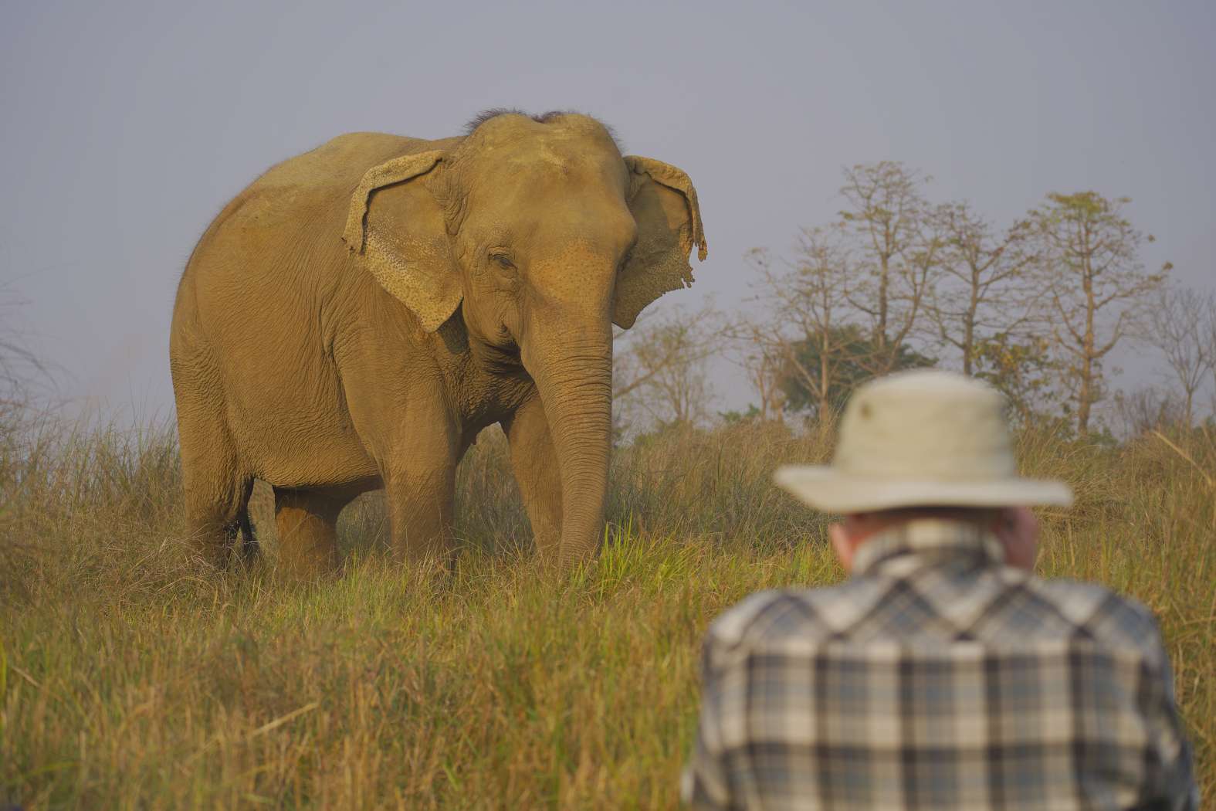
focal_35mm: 112
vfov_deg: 12.2
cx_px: 608
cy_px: 406
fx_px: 3783
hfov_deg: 18.3
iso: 100
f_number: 6.3
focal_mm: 112
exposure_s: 1/200
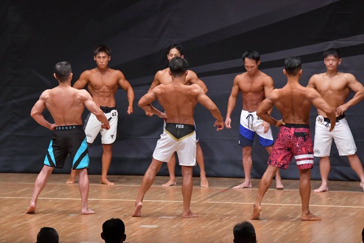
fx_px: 2274
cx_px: 182
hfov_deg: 9.2
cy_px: 122
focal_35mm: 225
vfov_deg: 6.1
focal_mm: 150
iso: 6400
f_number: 5.6
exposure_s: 1/400
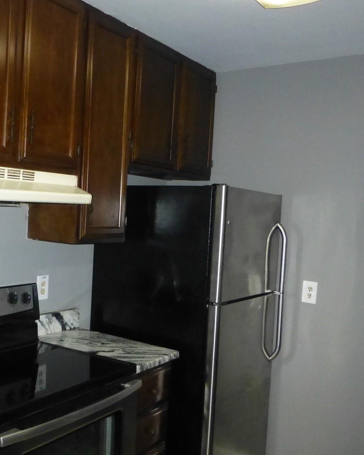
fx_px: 498
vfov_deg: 49.1
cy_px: 231
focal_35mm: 37
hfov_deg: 39.1
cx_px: 92
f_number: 3.3
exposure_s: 1/125
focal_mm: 4.3
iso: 800
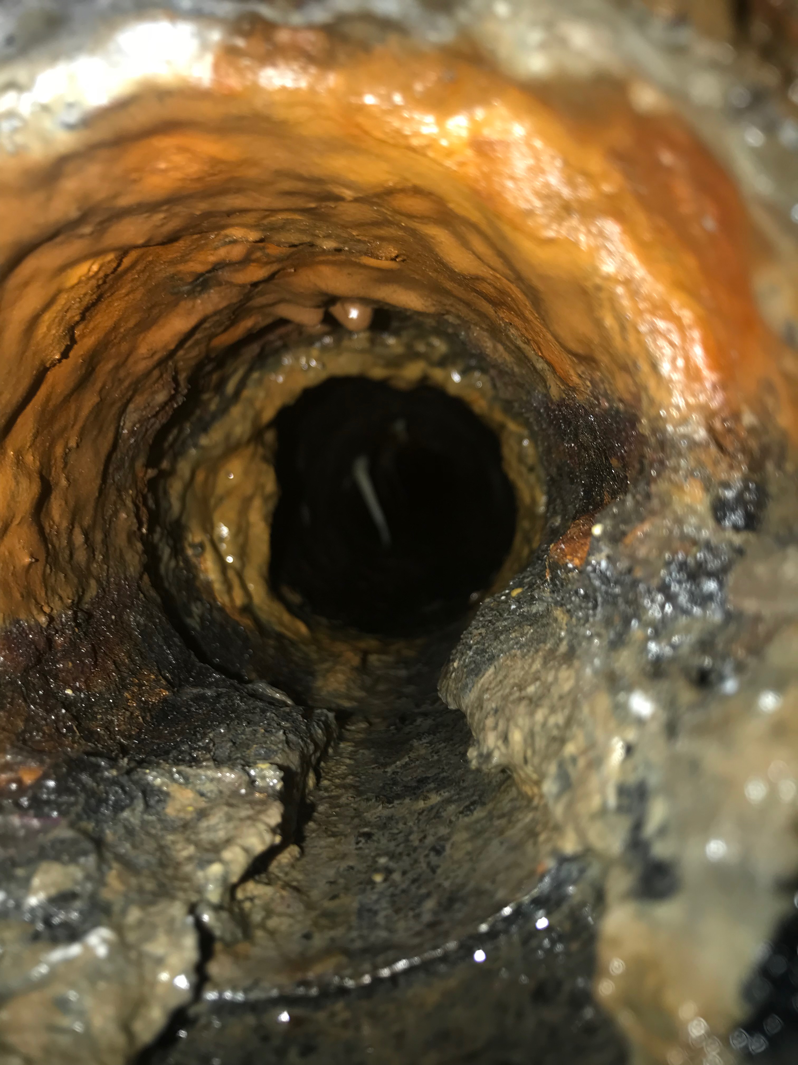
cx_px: 399
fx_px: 861
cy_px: 532
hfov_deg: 49.7
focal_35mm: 28
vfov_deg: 63.4
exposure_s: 1/65
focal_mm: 3.99
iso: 20
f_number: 1.8
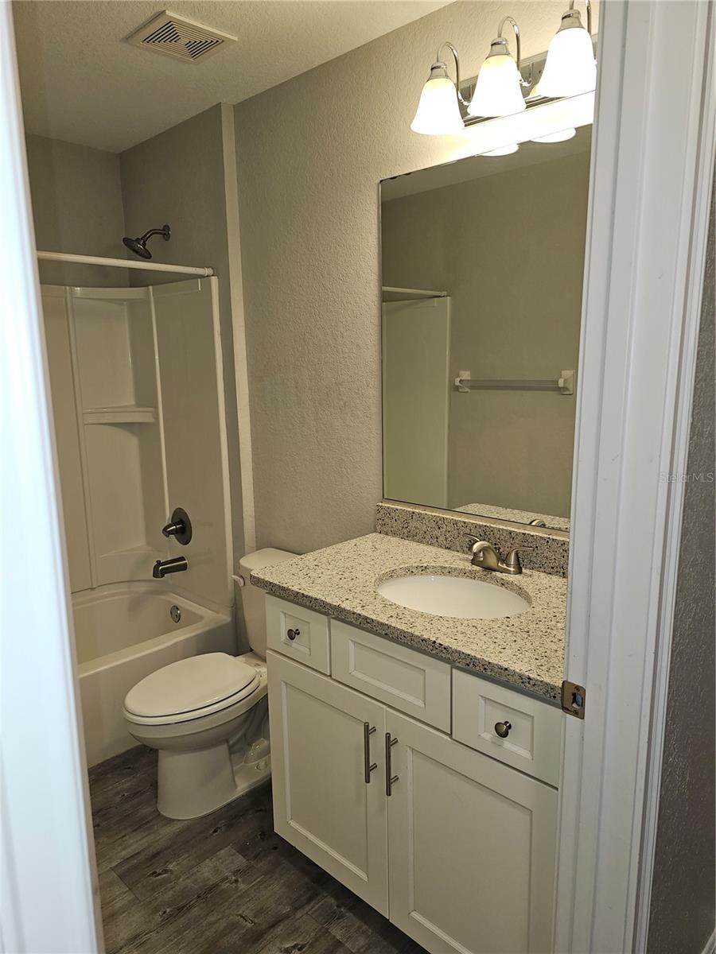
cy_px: 477
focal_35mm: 23
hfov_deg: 58.9
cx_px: 358
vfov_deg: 73.9
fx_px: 634
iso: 64
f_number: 1.7
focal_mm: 6.3
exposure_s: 1/60
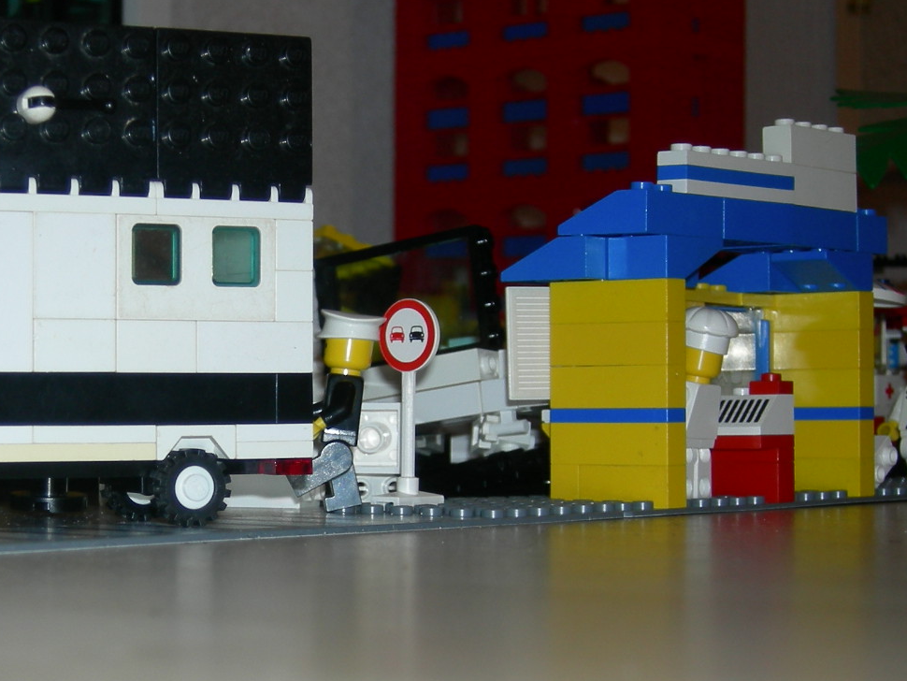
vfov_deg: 15.7
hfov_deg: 20.7
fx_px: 2464
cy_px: 421
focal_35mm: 94
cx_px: 242
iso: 64
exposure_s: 1/60.1
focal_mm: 11.9
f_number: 3.3
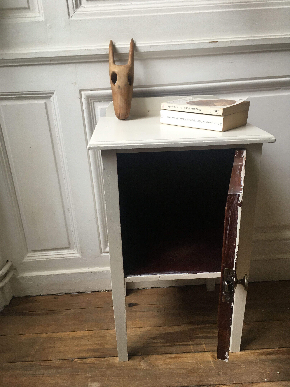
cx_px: 145
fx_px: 324
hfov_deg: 48.2
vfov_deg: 61.7
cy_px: 194
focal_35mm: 29
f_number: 2.2
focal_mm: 4.15
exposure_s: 1/33
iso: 50
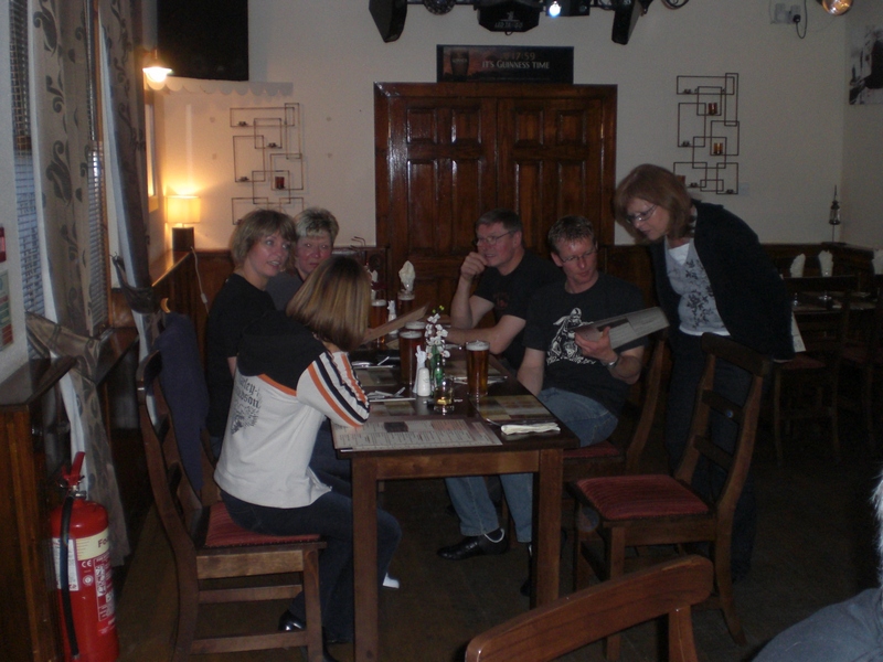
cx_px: 442
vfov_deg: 37.7
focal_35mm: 38
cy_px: 331
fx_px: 969
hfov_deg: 49.0
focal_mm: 6.3
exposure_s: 1/60
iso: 200
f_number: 3.1
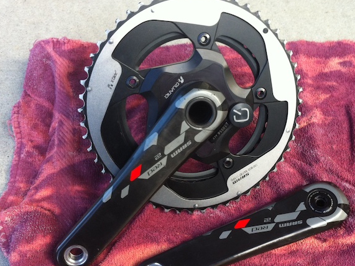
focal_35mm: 49
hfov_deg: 38.7
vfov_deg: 29.6
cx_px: 218
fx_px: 502
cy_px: 159
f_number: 2.8
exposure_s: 1/60
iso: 80
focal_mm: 3.85
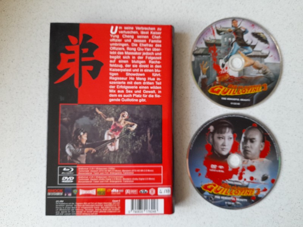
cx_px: 152
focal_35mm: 25
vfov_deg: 54.9
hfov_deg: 69.4
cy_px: 114
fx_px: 219
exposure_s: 1/50
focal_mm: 4.6
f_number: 2
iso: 160
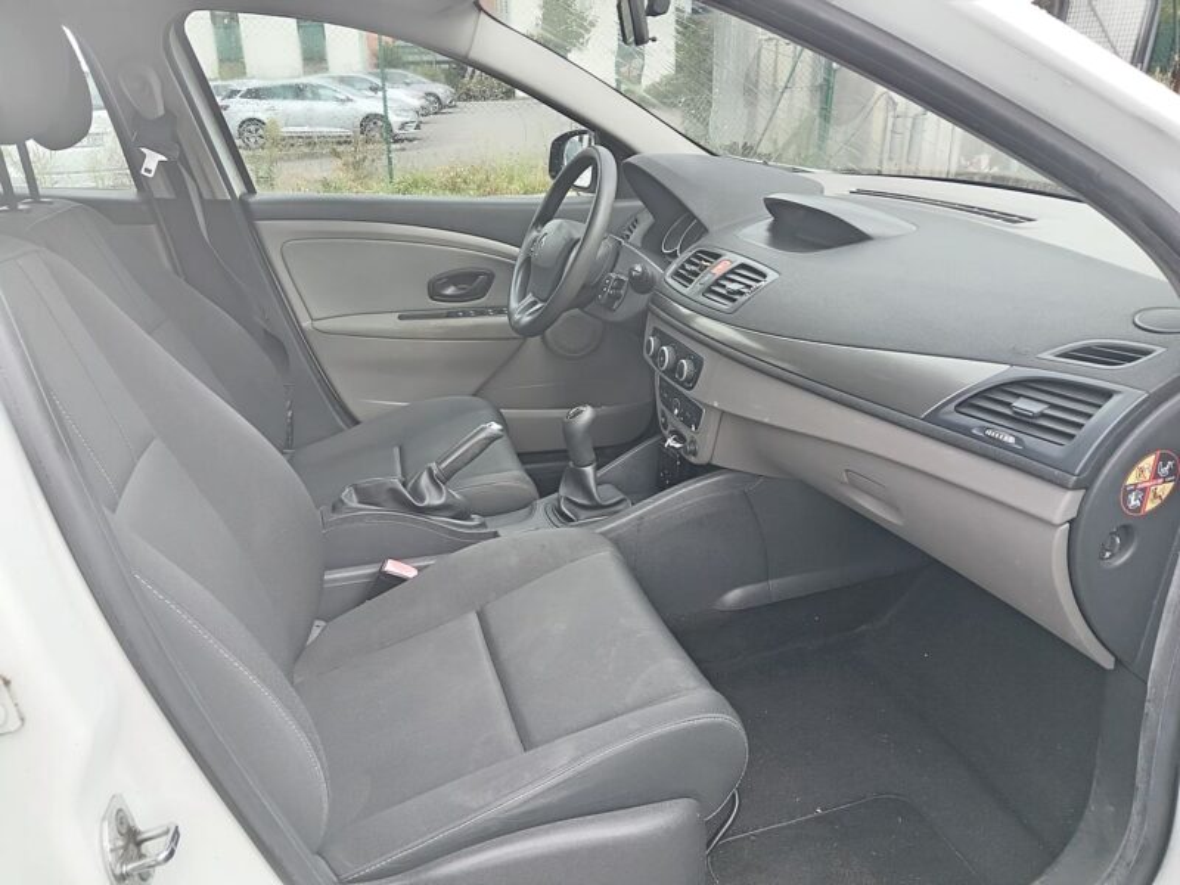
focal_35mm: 25
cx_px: 590
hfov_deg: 69.4
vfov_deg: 54.9
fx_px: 852
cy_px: 442
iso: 119
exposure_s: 1/100
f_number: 1.8
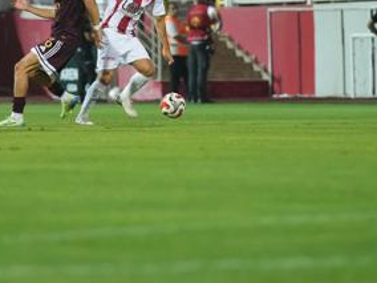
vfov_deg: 2.4
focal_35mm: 624
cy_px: 24
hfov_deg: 3.2
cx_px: 116
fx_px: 6796
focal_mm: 200
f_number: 3.2
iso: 3200
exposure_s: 1/1250
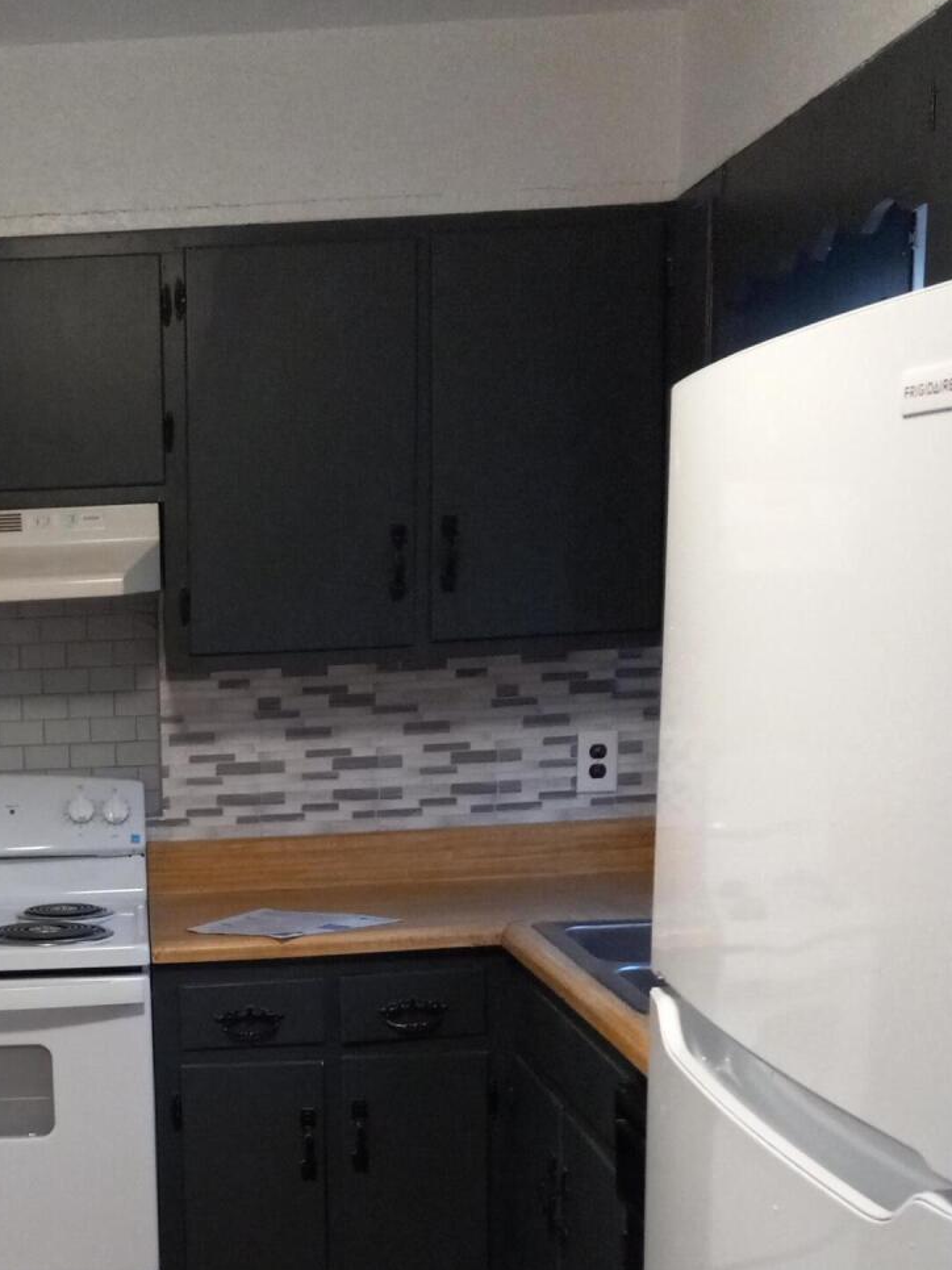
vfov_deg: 32.2
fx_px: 2128
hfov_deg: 24.4
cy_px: 1041
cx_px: 68
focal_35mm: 58
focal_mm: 3.94
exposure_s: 1/40
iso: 250
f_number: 1.8
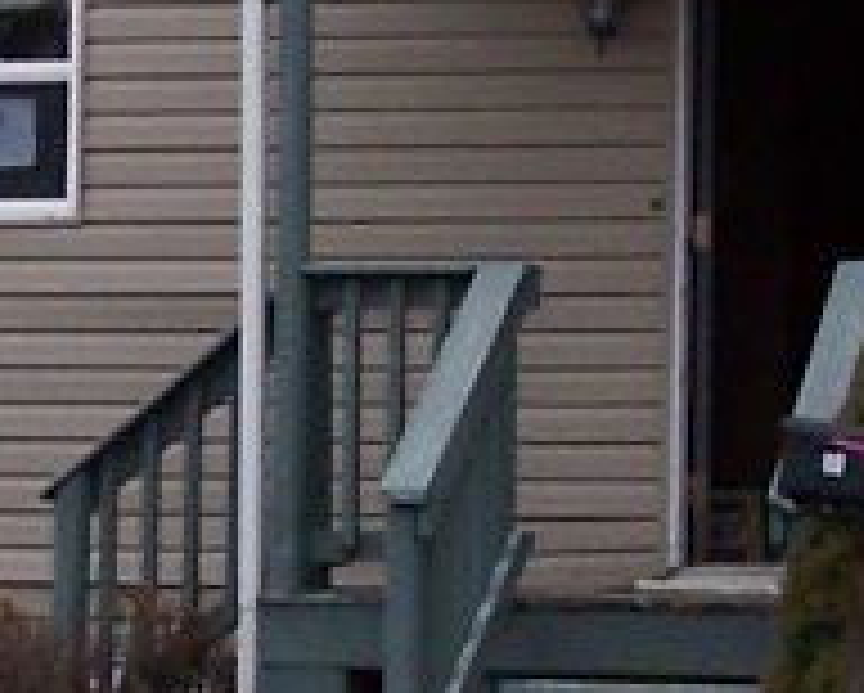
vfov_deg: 6.4
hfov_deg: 7.9
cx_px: 162
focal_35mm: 244
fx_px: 6246
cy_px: 360
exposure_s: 1/250
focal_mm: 6.7
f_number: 2.8
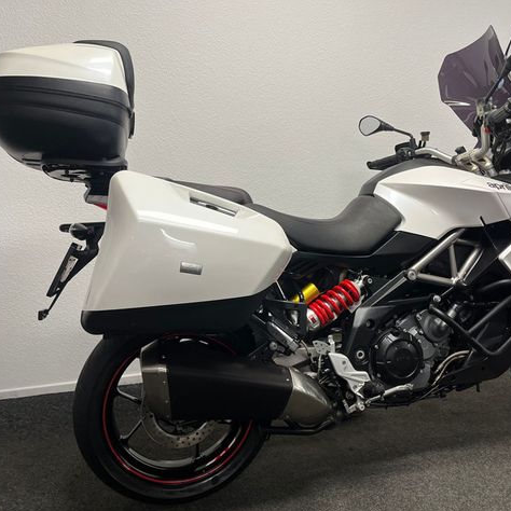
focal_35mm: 31
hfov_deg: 52.3
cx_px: 301
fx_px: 518
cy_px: 258
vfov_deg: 52.5
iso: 125
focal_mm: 5.1
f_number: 1.6
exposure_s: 1/100
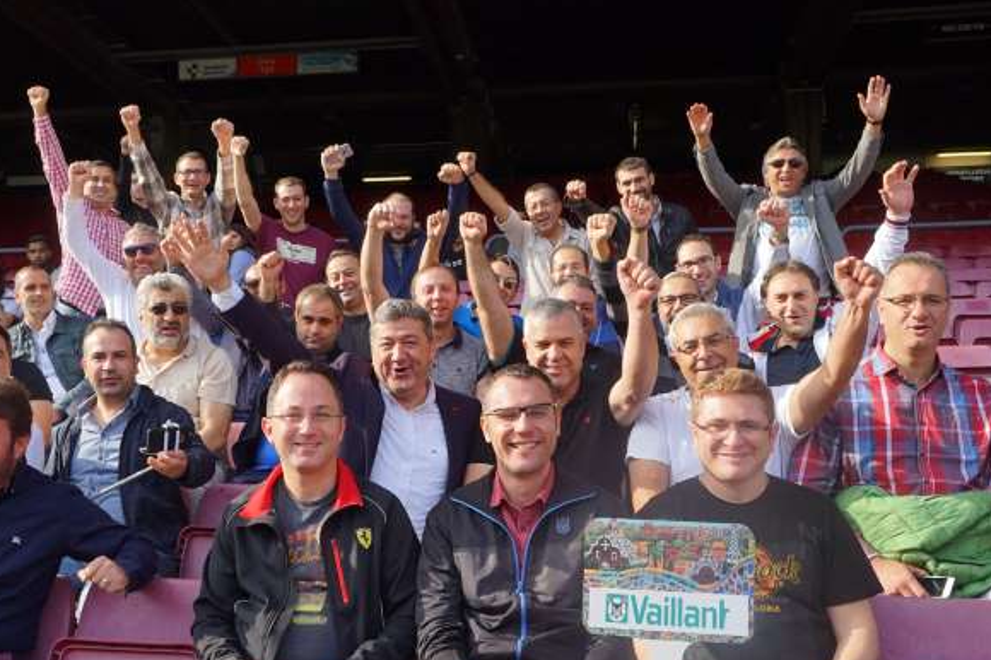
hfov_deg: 47.2
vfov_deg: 32.6
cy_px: 349
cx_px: 412
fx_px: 1128
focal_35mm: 41
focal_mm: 22
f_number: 7.1
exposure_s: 1/125
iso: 100
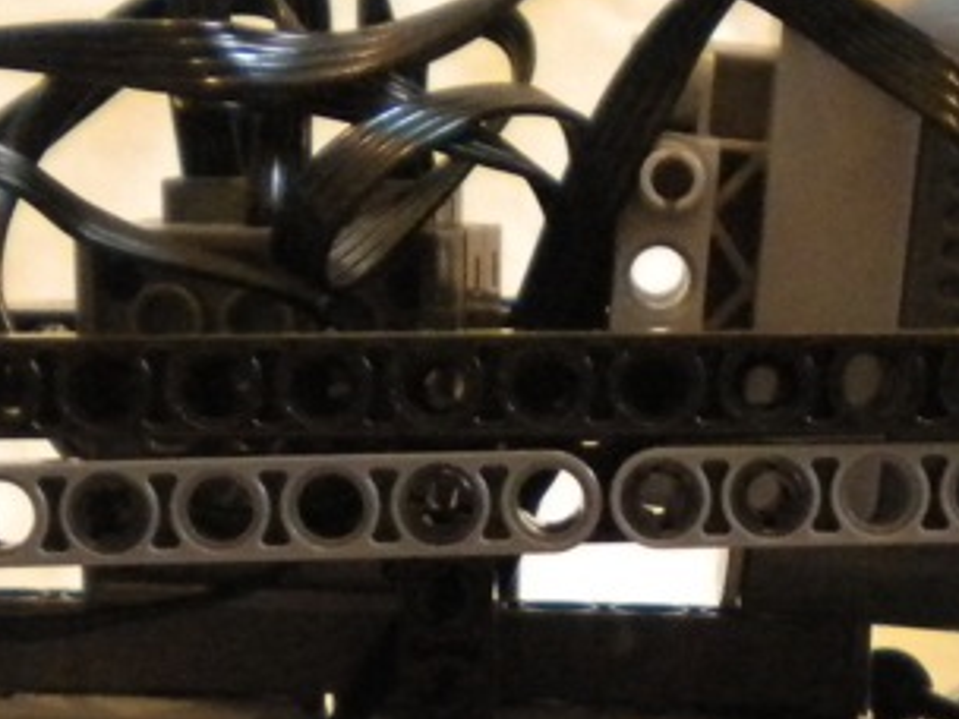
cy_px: 937
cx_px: 640
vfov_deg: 12.2
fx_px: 3269
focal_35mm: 118
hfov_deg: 16.7
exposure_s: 1/33.6
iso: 800
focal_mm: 6.3
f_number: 3.1
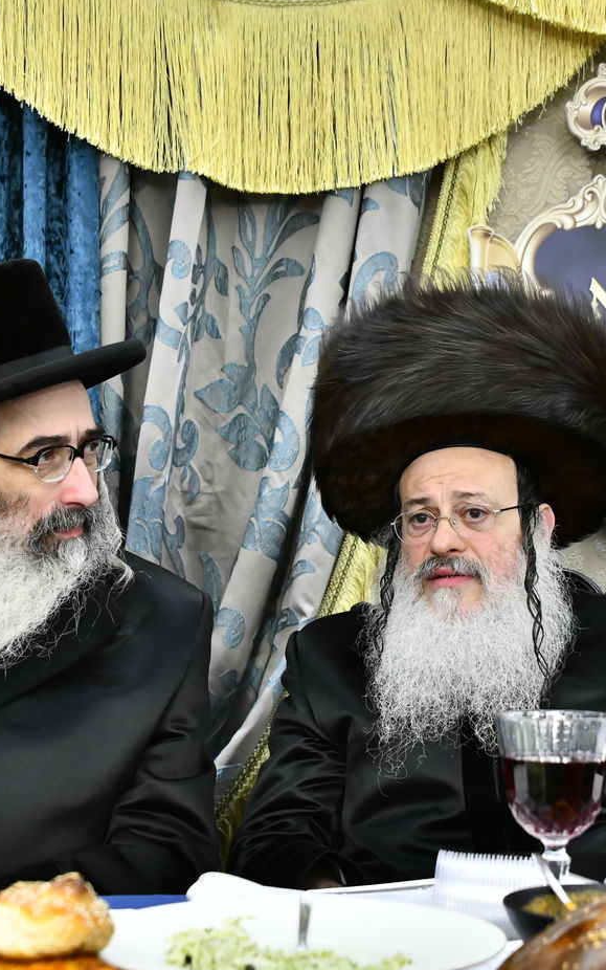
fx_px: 2034
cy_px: 487
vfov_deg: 26.8
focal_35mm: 77
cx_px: 367
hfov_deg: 16.9
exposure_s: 1/125
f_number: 5.6
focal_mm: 50
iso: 2000
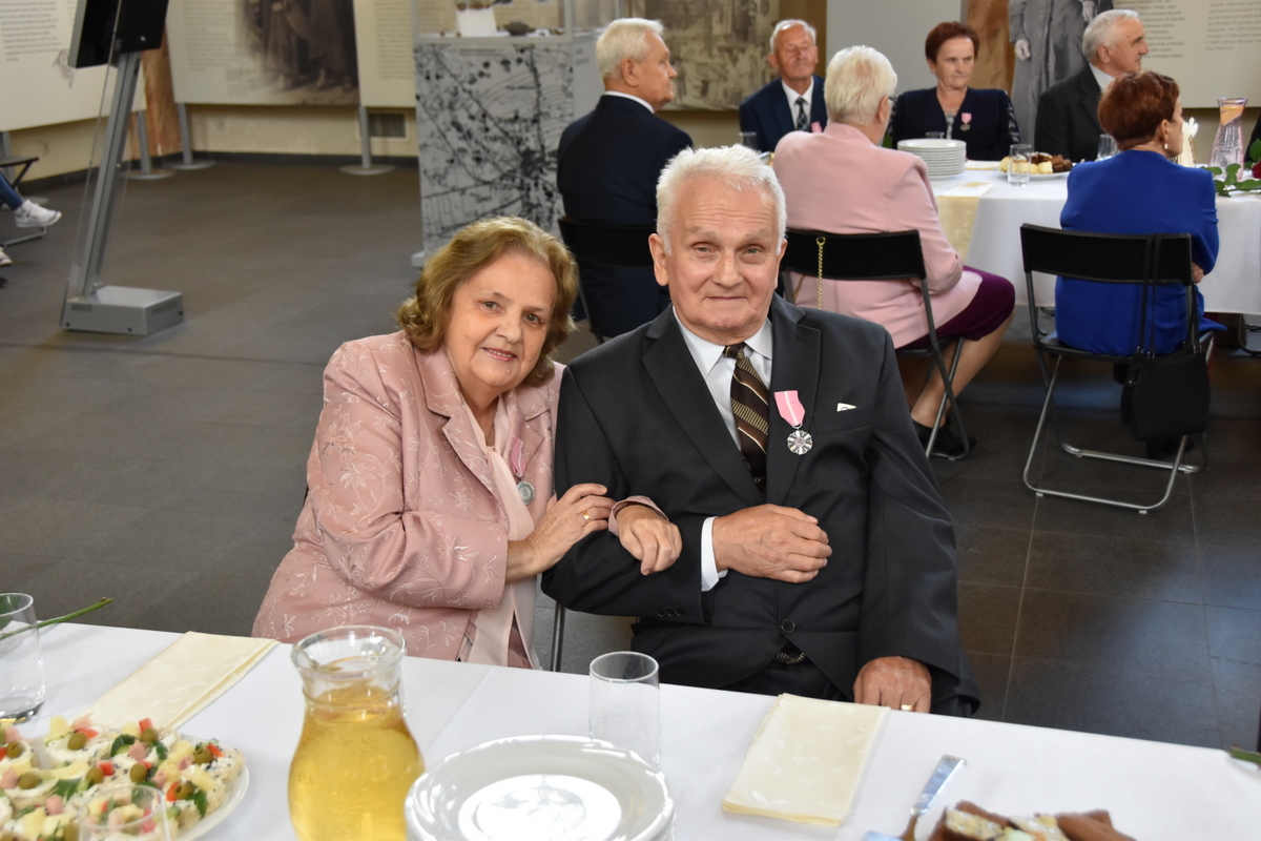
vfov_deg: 28.9
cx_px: 630
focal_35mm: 46
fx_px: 1629
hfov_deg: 42.3
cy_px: 420
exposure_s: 1/50
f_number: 4
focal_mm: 31
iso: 1250
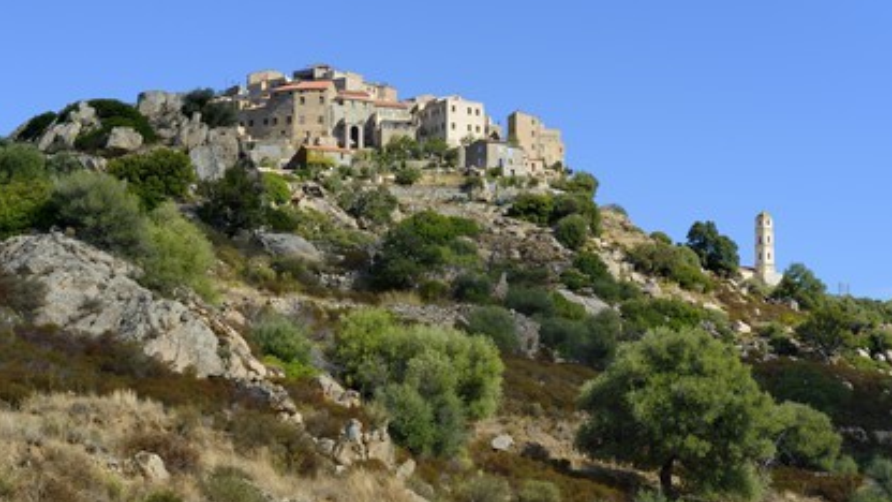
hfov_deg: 28.6
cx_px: 448
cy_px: 266
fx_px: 1750
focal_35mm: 74
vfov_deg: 16.3
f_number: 13
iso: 200
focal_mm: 70
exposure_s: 1/250
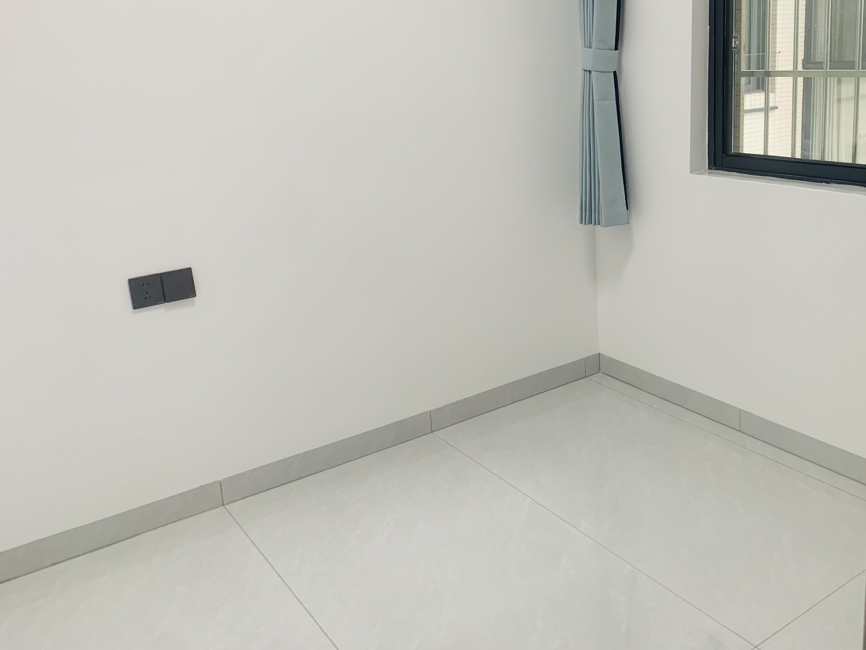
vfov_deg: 42.7
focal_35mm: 33
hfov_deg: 54.7
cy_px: 257
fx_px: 826
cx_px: 541
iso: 100
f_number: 1.8
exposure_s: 1/121
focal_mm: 4.25
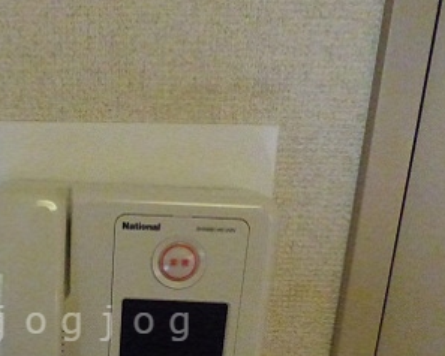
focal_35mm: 42
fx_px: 554
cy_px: 323
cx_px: 94
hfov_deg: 42.0
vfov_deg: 33.7
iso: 3200
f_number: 2.8
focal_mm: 3.58
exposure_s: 1/500
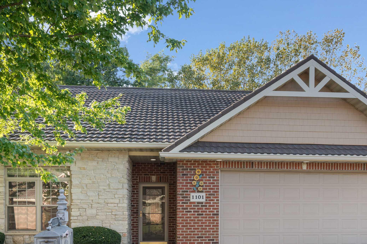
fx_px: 408
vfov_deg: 33.2
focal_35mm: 40
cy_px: 158
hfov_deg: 48.4
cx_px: 207
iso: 400
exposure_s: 1/1600
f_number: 9
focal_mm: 27
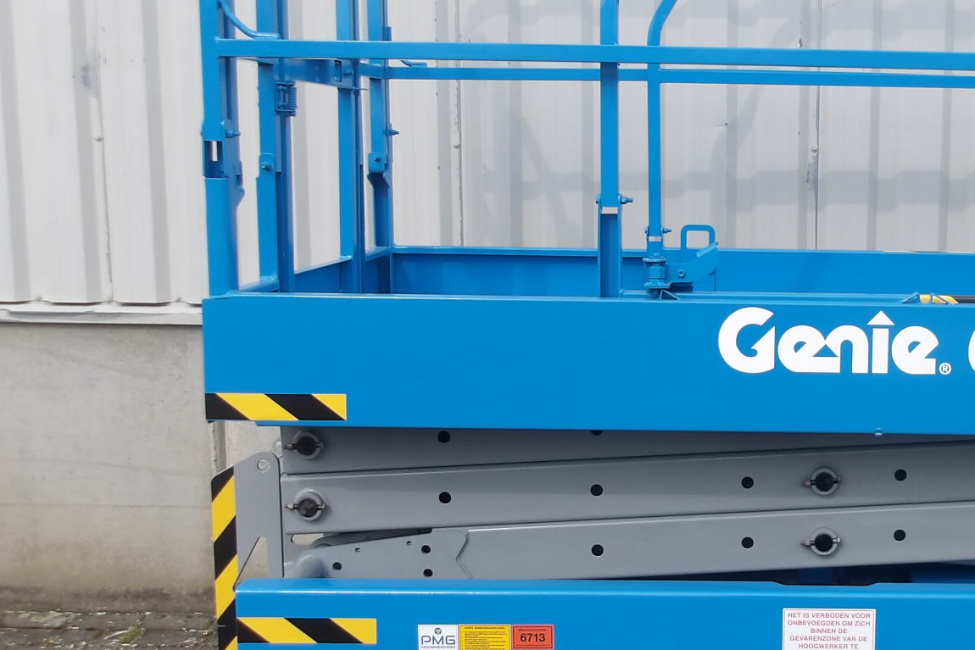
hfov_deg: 37.8
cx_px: 811
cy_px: 332
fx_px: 1354
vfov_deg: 27.0
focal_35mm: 50
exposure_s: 1/615
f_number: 3
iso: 100
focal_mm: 4.9
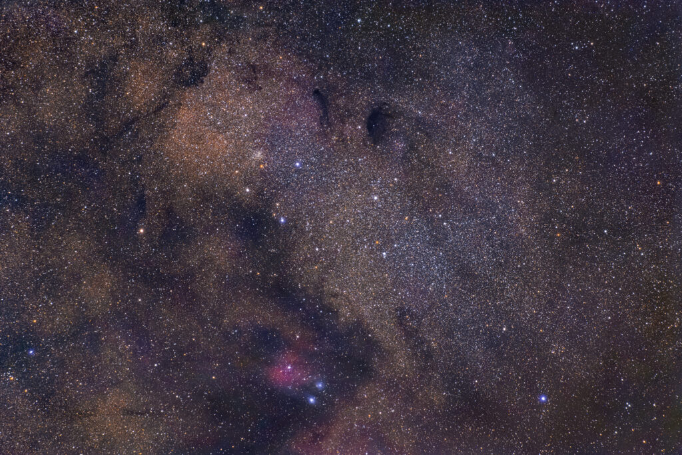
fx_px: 9473
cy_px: 228
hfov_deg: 4.1
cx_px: 341
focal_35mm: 500
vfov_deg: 2.8
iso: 400
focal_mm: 500
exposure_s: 900
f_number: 7.1
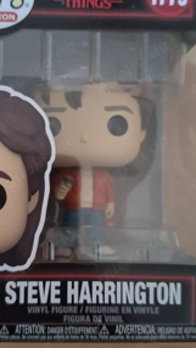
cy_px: 175
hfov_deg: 33.4
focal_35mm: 35
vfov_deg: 56.6
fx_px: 323
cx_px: 66
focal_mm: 5.54
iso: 1000
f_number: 1.8
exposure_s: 1/20
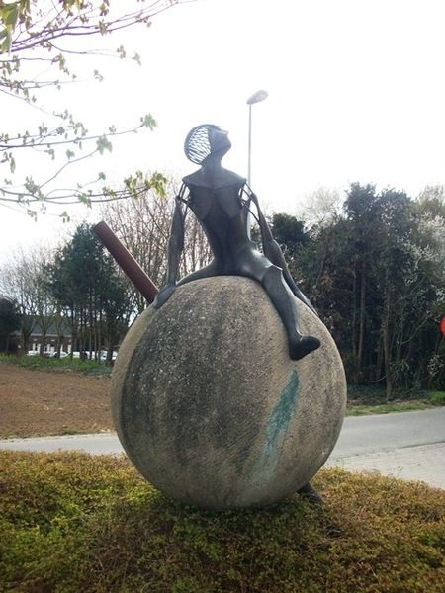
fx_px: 548
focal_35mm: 32
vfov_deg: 56.8
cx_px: 222
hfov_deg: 44.2
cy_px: 296
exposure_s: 1/60
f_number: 8.8
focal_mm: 5.7
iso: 80
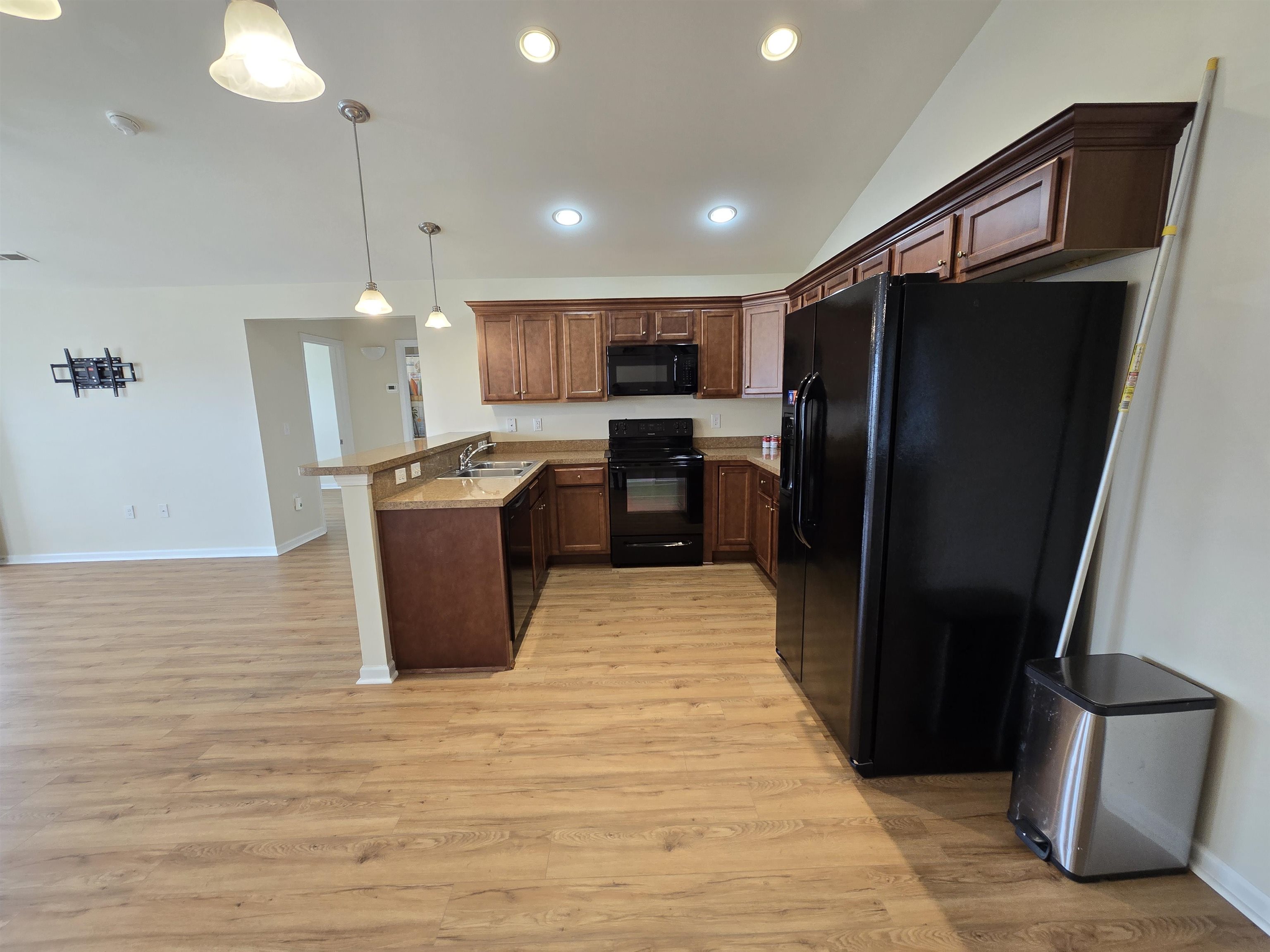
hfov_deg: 106.2
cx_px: 635
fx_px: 477
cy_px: 476
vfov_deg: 89.9
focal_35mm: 13
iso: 100
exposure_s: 1/60
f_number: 2.2
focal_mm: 2.2
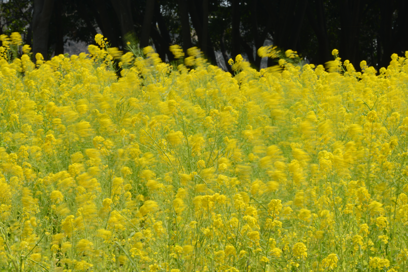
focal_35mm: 250
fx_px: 2834
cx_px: 204
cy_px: 136
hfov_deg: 8.2
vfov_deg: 5.5
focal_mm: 250
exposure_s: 1/15
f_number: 32
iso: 100
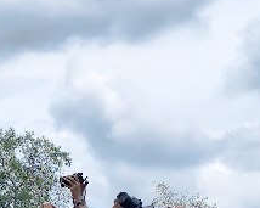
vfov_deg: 8.8
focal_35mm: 171
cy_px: 315
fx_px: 1315
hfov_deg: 10.5
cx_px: -228
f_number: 1.65
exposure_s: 1/1301
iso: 50
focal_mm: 6.19
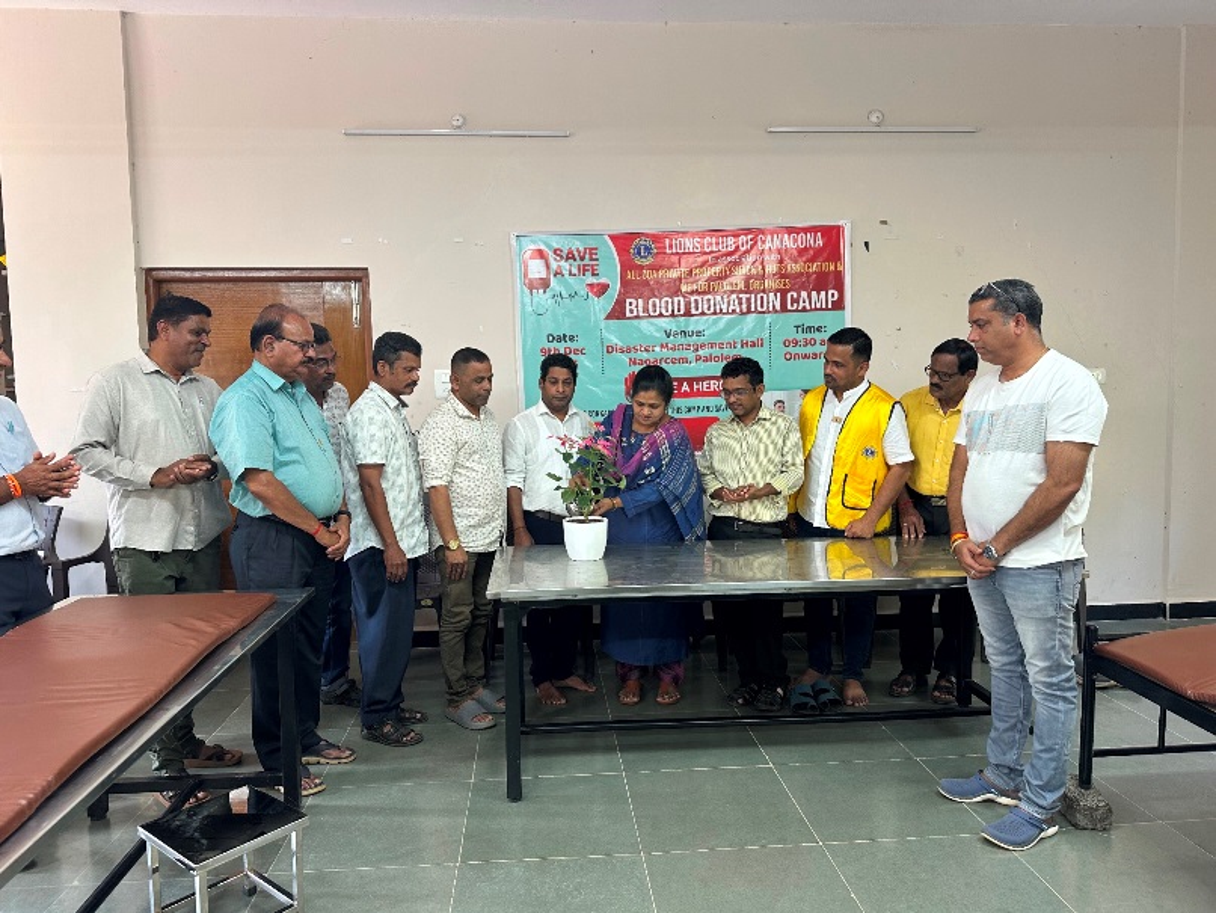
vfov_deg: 56.8
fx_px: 843
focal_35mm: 24
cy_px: 456
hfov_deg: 71.6
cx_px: 608
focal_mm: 6.86
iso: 125
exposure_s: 1/50
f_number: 1.78
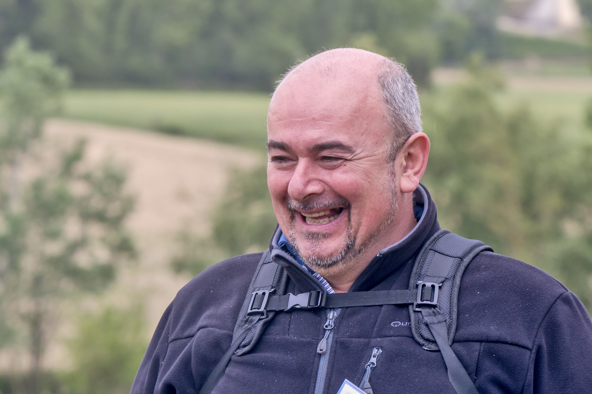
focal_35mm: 202
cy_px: 197
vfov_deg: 6.8
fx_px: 3330
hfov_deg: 10.2
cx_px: 296
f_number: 7.1
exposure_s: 1/250
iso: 320
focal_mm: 135
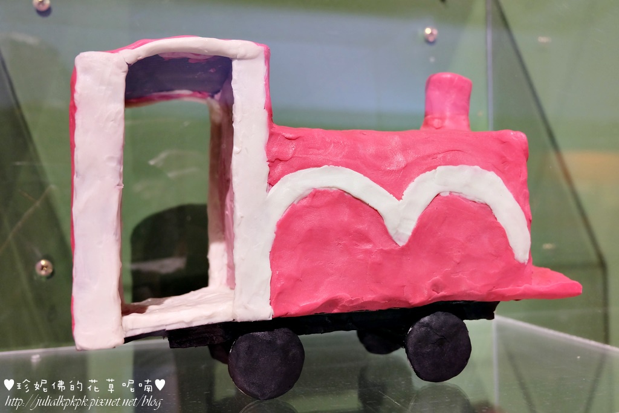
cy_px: 206
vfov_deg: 40.0
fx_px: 567
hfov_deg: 57.2
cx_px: 310
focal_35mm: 33
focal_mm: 22.2
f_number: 4
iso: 800
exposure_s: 1/40
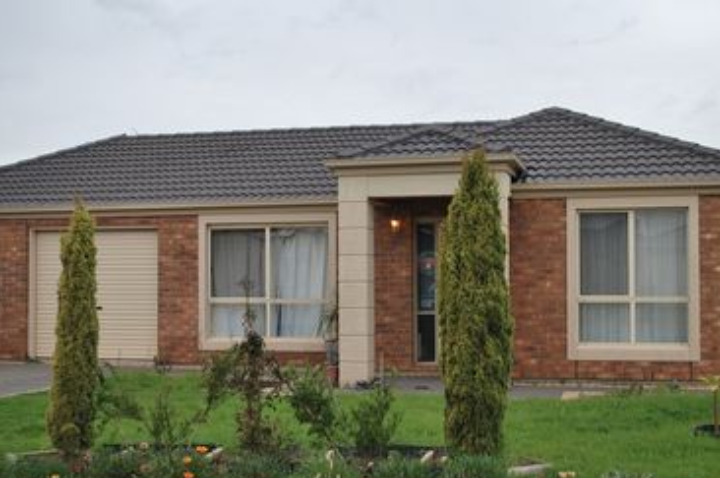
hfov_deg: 36.9
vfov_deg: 25.0
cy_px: 245
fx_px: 1079
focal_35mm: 54
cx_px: 364
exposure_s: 1/500
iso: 200
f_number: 4.5
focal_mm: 28
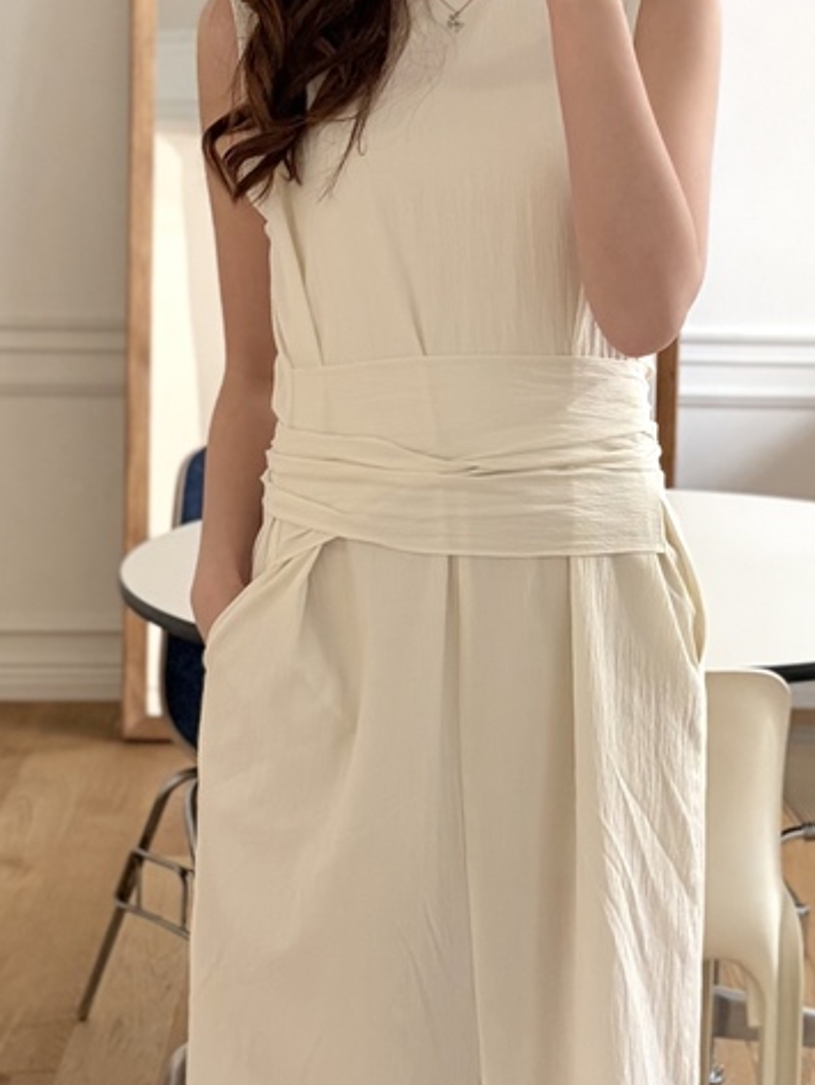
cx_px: 264
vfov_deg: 34.9
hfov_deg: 26.4
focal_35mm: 55
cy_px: 505
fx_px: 1726
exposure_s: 1/60
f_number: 1.6
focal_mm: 5.96
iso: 125
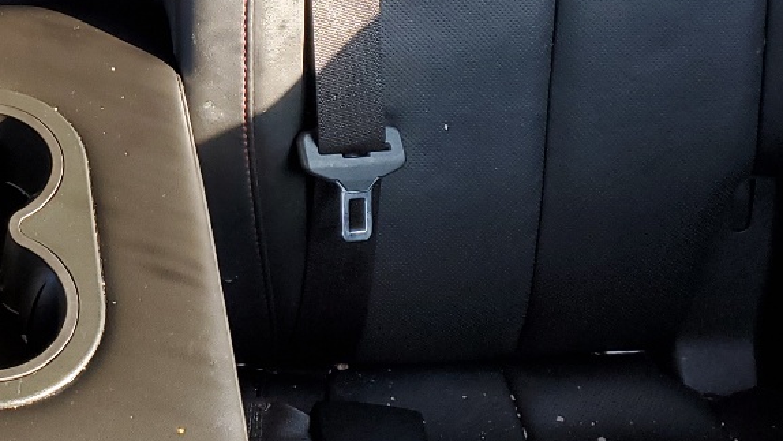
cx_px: -23
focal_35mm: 79
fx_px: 1640
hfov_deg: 25.4
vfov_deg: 14.8
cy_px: -96
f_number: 1.5
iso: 85
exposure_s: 1/60.2
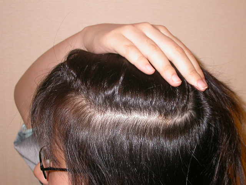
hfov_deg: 28.2
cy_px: 92
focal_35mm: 69
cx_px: 123
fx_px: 490
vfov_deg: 21.3
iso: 100
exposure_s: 1/60.3
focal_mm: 14.4
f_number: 3.3
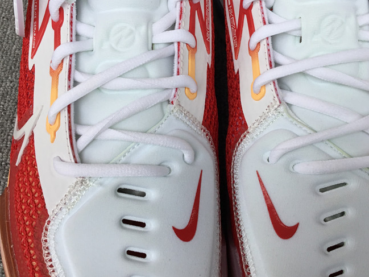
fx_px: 458
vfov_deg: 33.4
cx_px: 193
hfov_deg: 43.8
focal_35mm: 43
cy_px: 103
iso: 25
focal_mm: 3.3
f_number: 2.4
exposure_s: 1/100
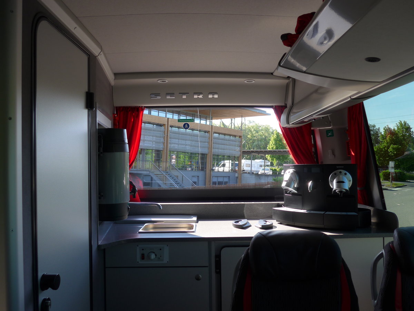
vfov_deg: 48.2
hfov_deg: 61.7
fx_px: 347
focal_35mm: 29
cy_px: 156
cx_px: 207
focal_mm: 6
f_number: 2.8
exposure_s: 1/125
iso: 80
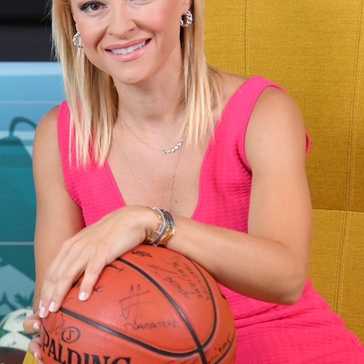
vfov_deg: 9.9
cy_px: 168
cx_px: -100
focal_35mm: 177
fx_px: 2106
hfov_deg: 9.7
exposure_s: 1/320
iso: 3200
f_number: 4
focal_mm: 62
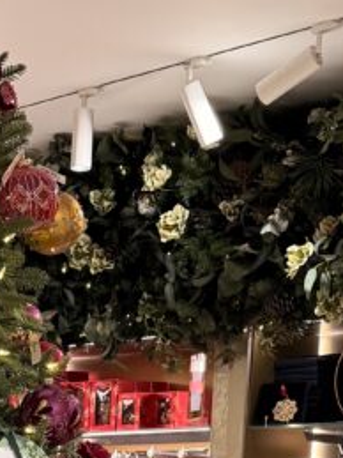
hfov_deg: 14.3
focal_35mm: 99
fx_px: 1309
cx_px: -108
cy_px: 731
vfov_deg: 17.4
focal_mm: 6.76
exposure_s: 1/50
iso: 160
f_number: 1.78
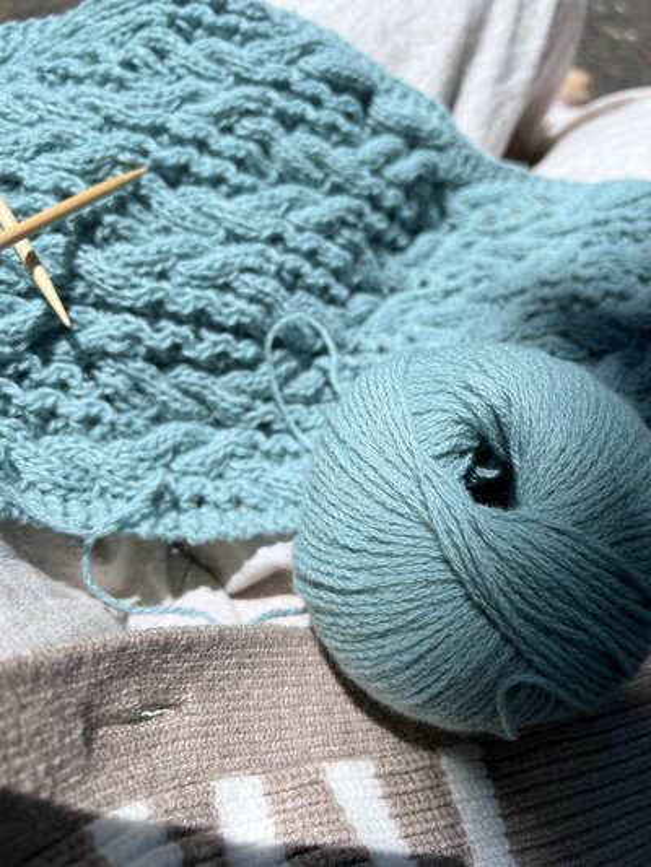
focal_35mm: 26
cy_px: 434
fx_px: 652
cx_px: 326
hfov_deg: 53.1
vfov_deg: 67.3
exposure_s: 1/6993
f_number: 1.5
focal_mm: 5.7
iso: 50
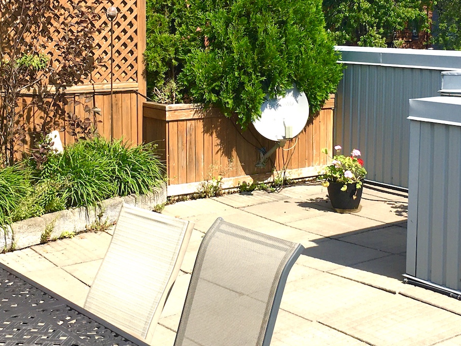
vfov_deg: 22.7
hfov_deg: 30.3
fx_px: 852
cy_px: 87
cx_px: 251
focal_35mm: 64
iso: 25
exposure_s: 1/1425
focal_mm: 4.15
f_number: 2.2
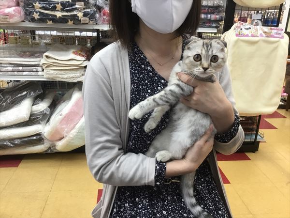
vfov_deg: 45.4
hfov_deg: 58.4
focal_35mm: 31
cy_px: 109
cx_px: 145
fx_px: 260
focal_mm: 3.3
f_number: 2.4
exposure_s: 1/30
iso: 64
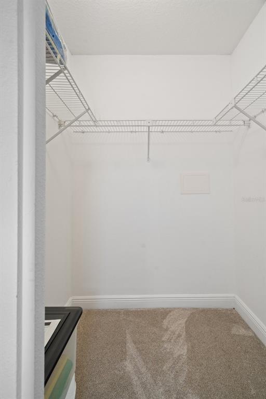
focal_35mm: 17
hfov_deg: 70.4
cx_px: 133
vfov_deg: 93.3
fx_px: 188
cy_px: 200
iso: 320
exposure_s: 1/1.67
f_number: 8
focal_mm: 17
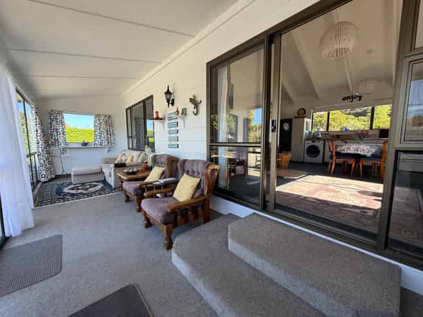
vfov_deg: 85.6
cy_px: 158
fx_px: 171
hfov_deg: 102.1
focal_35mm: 14
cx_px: 212
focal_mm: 2.22
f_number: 2.2
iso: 50
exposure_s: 1/146
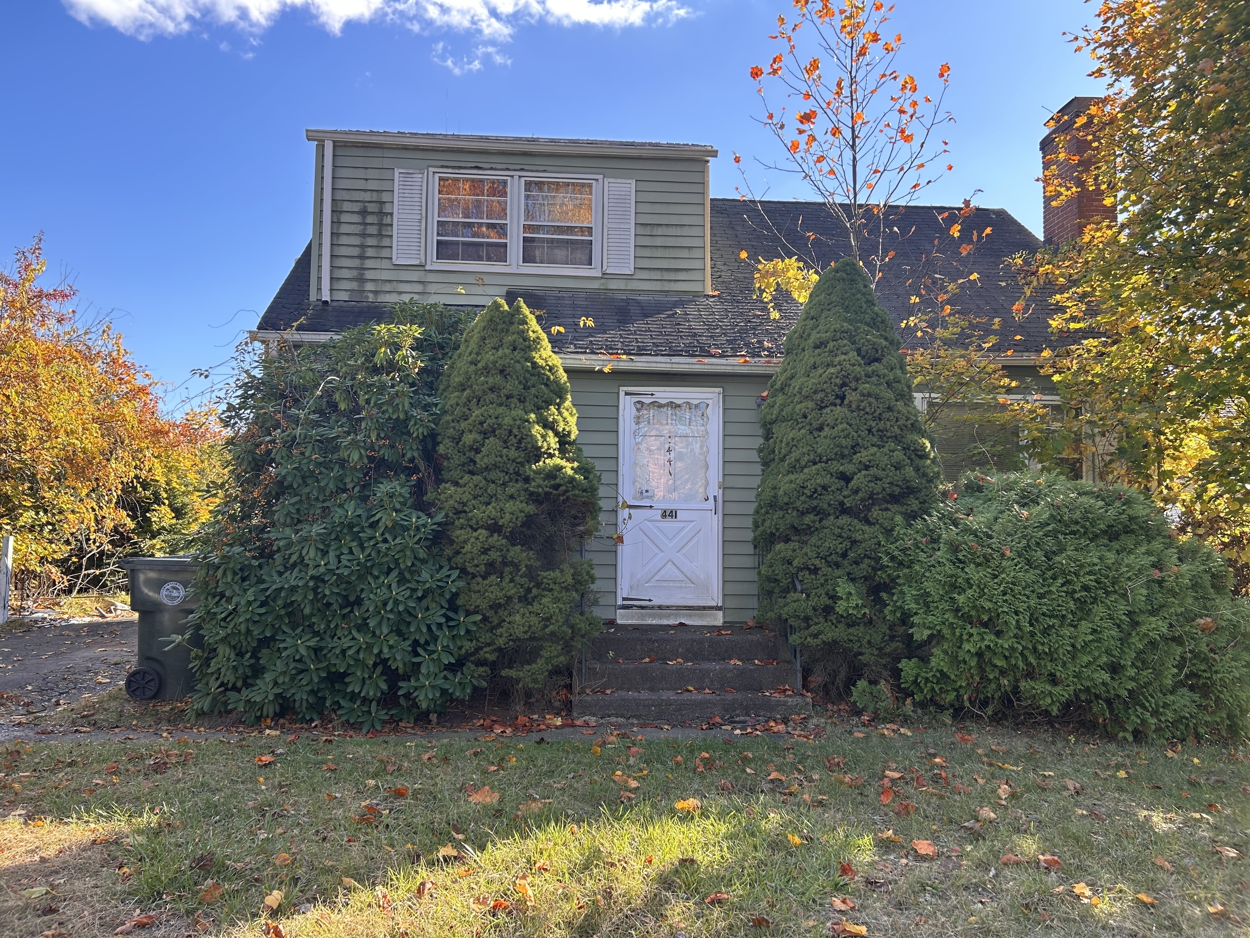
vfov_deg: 53.1
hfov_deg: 67.3
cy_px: 469
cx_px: 625
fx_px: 939
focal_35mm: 26
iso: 50
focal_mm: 5.7
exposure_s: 1/743
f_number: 1.5
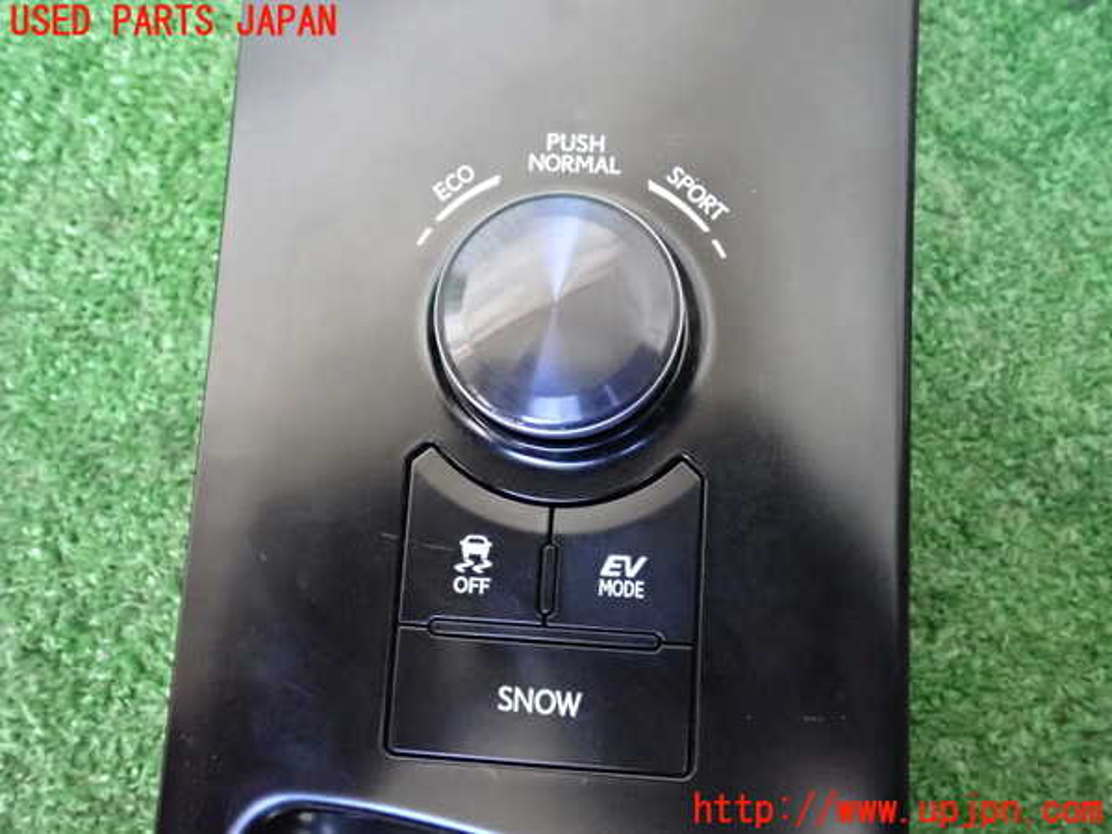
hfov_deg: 60.0
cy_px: 417
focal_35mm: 30
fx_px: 964
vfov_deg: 46.8
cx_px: 556
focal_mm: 5.4
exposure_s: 1/160
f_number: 2.3
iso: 3200
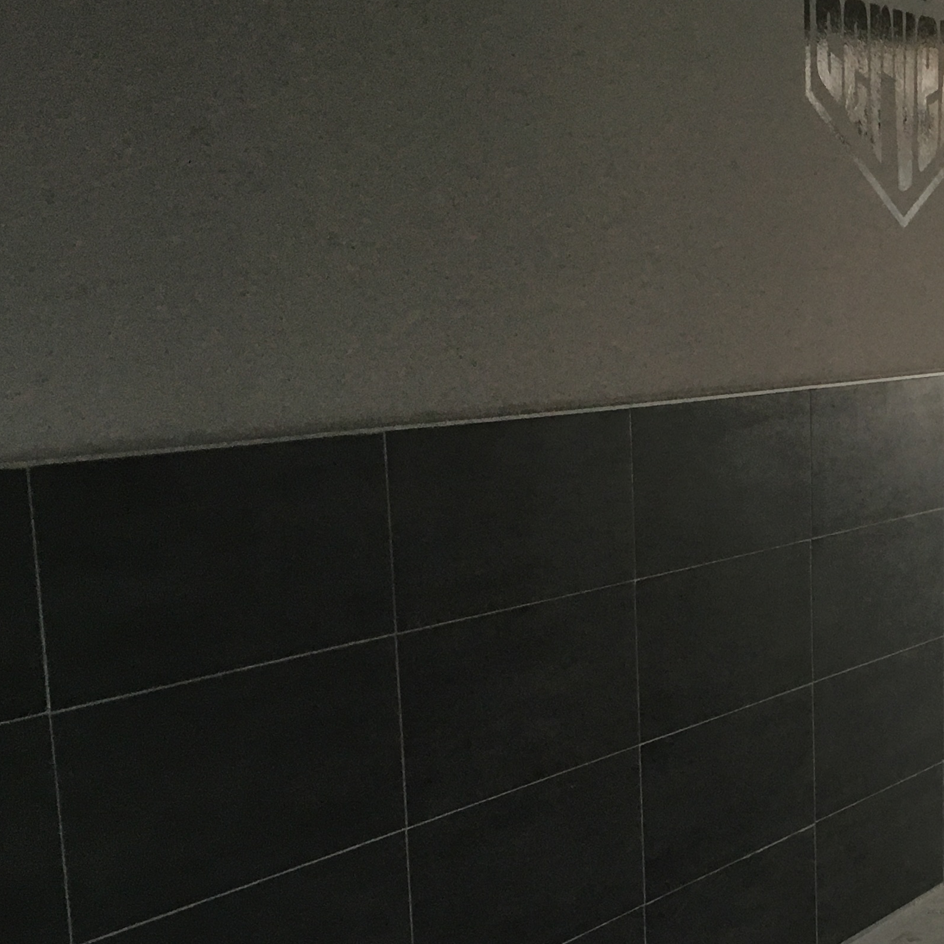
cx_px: 1068
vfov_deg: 26.2
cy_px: 702
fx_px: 2005
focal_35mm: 65
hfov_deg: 24.5
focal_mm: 4.15
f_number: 2.2
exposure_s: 1/33
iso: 64
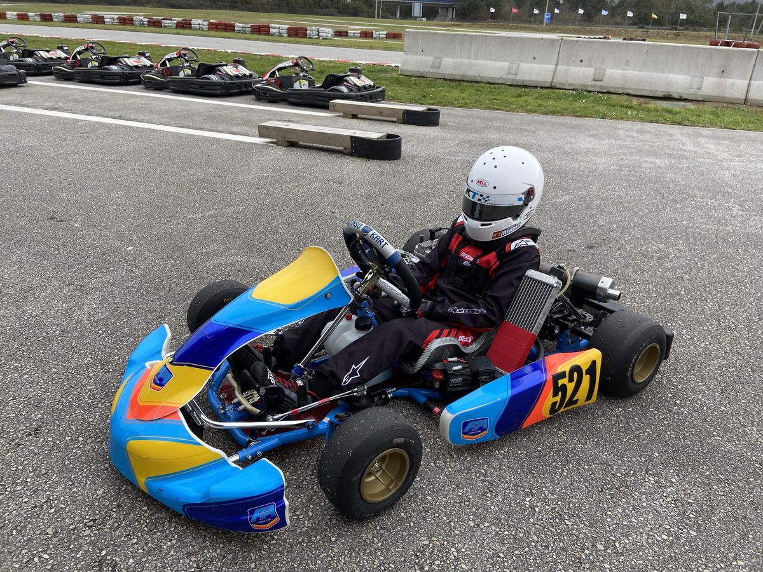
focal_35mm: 26
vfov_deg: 53.1
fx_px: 573
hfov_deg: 67.3
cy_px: 286
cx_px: 382
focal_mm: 4.25
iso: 32
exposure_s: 1/560
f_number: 1.8
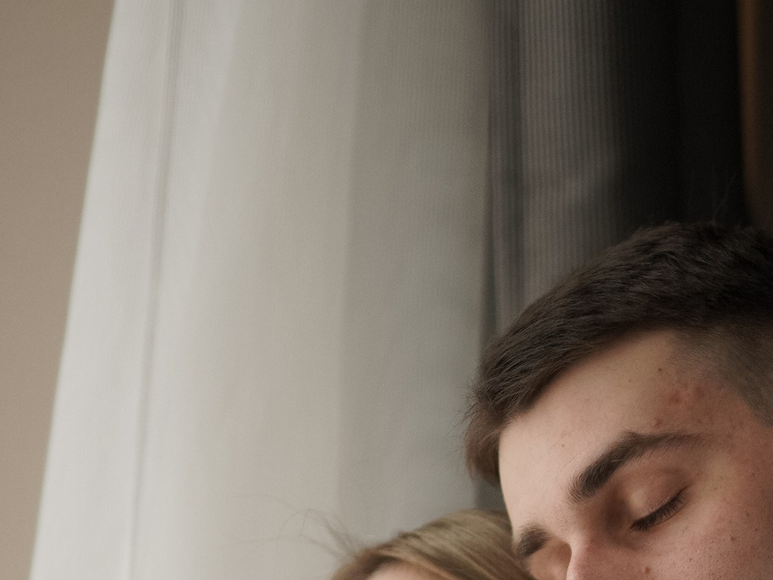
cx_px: 715
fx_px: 3551
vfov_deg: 9.0
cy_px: 975
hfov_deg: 12.3
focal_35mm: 159
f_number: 1.4
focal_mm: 50
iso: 640
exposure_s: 1/3200
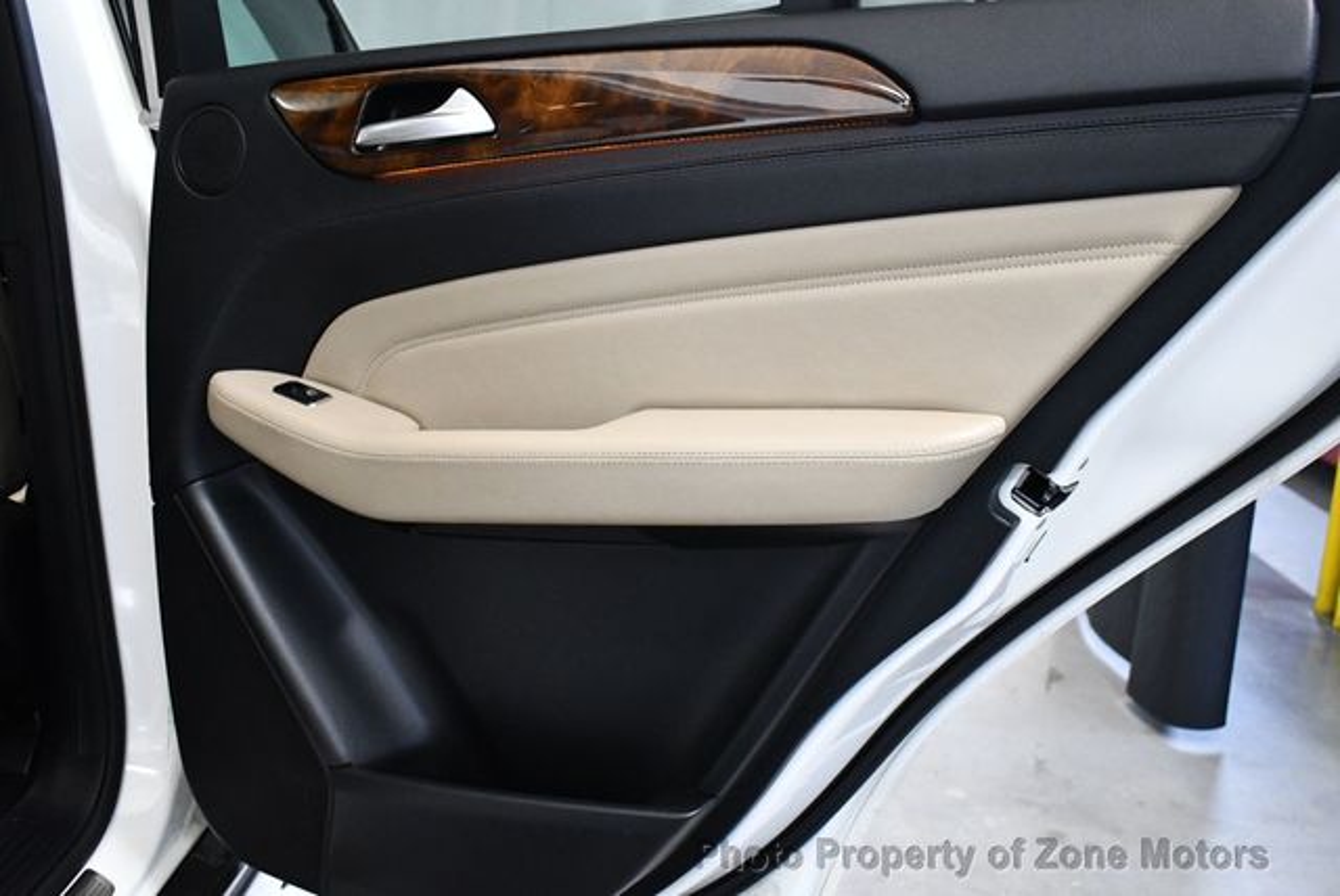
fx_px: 1341
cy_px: 448
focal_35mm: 36
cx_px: 670
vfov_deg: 36.9
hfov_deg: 53.1
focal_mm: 18
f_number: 3.5
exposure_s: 1/125
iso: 3200
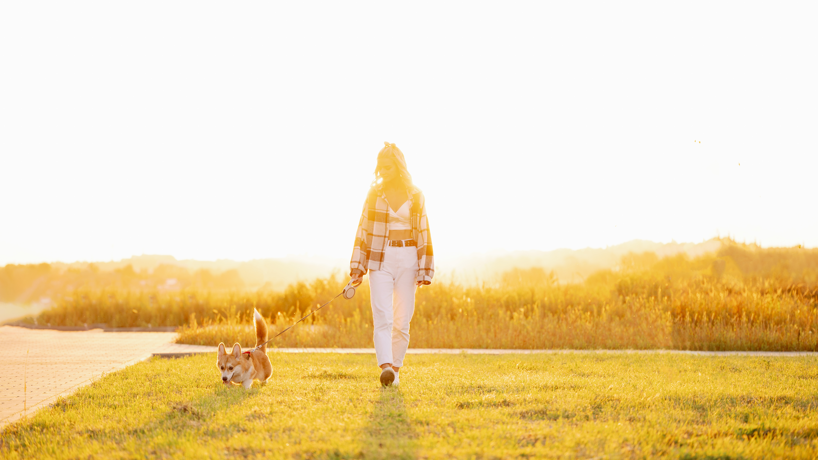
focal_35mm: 112
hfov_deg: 19.1
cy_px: 253
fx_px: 2429
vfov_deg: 10.8
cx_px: 409
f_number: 2.8
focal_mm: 105
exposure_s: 1/500
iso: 320
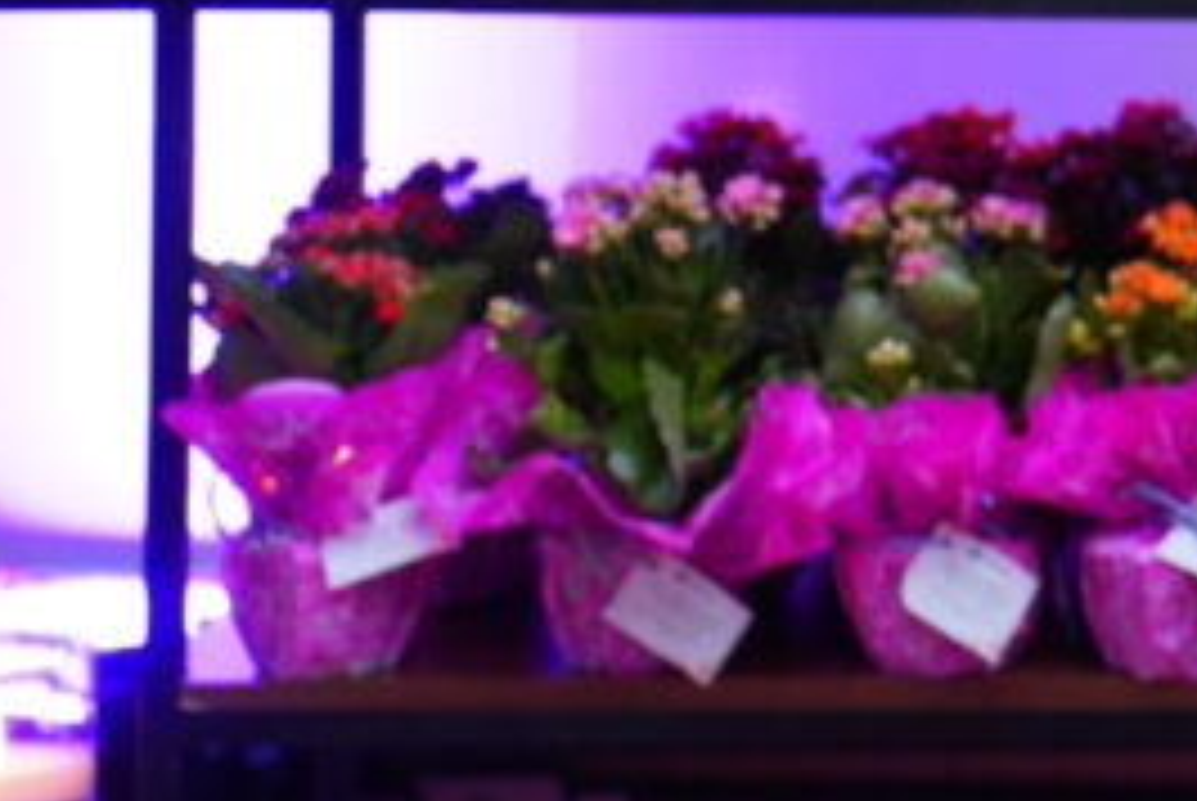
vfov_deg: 6.0
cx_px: 2133
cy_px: -466
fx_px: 7556
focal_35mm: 227
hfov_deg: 8.7
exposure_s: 1/160
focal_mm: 59
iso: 2000
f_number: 2.8
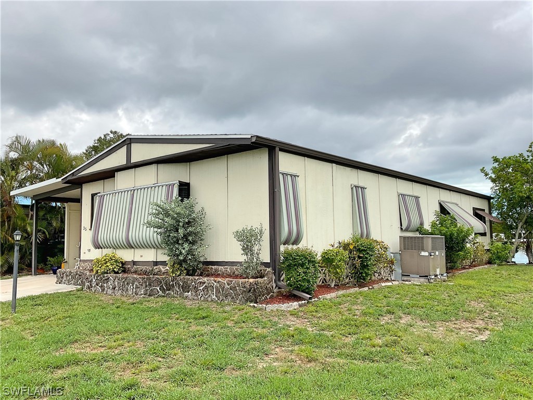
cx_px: 266
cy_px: 200
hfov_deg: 61.7
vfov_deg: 48.2
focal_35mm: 29
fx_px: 447
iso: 16
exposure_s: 1/1534
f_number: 1.8
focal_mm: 3
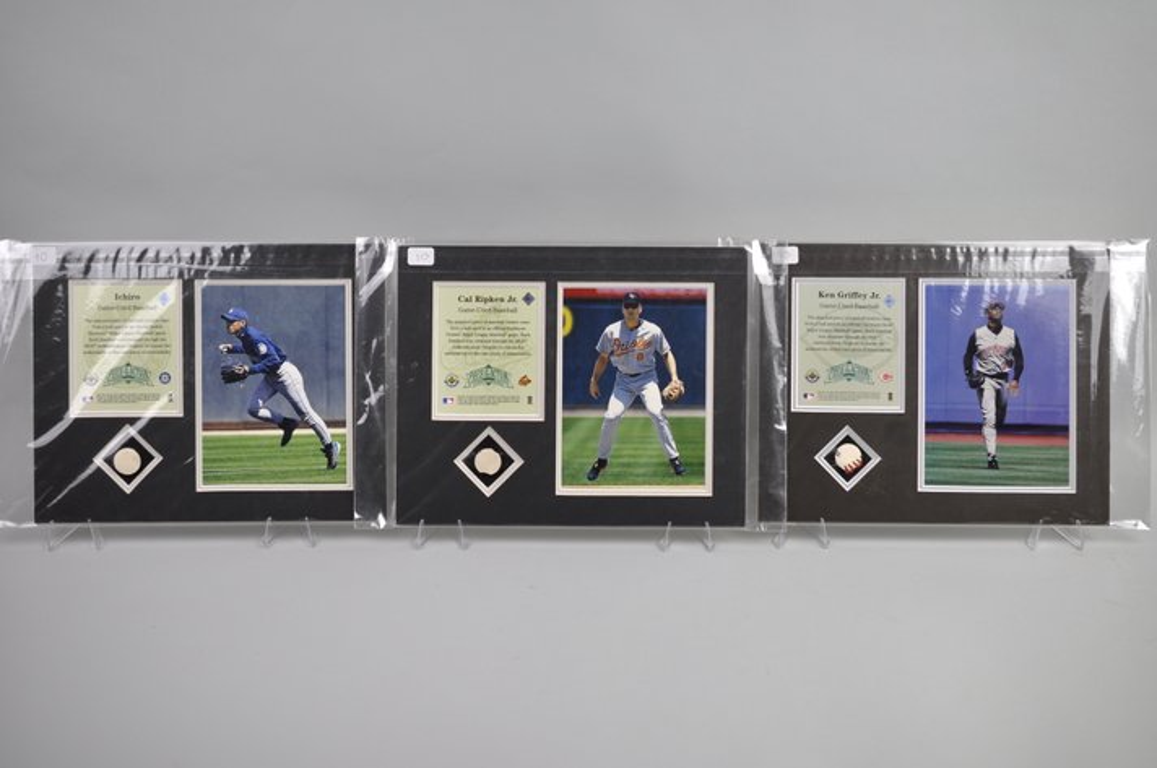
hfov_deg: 33.4
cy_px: 384
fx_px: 1926
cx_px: 578
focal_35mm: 60
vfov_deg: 22.6
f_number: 3.5
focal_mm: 40
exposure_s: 1/50
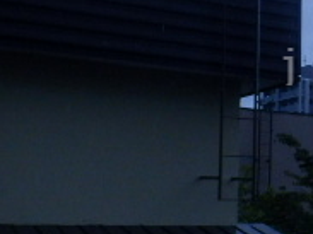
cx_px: 397
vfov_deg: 17.5
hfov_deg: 21.3
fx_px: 759
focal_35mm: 84
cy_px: 65
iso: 80
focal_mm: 4.2
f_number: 7.9
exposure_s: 1/250
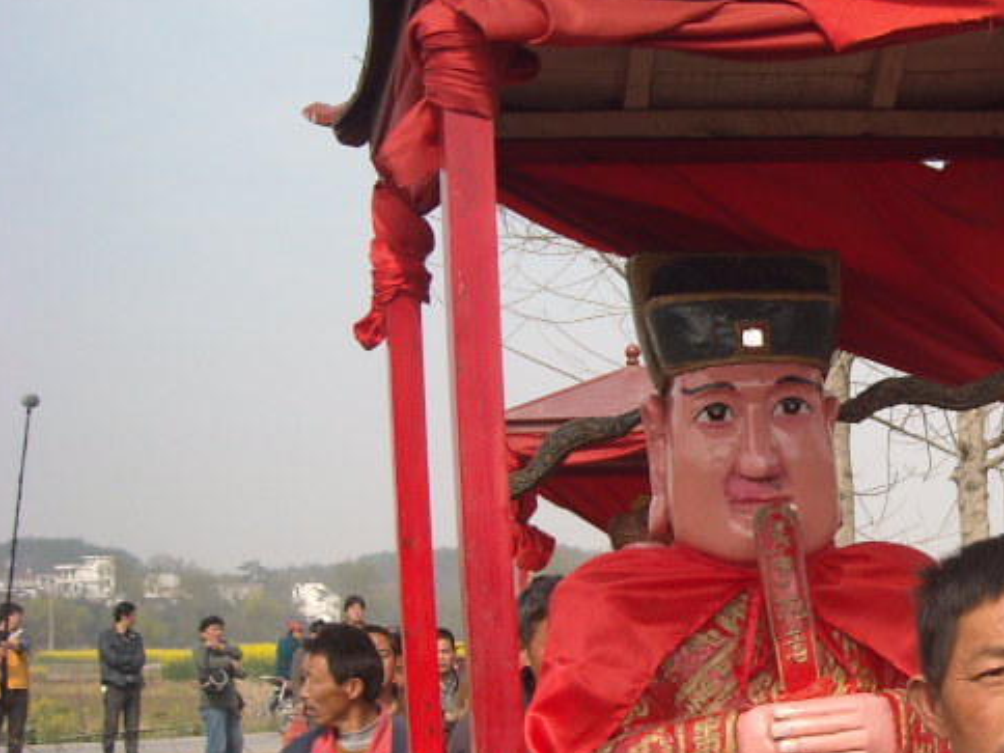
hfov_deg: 24.9
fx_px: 2146
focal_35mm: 74
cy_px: 599
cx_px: 1039
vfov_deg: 19.7
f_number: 5.6
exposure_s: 1/209
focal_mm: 5.7
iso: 64
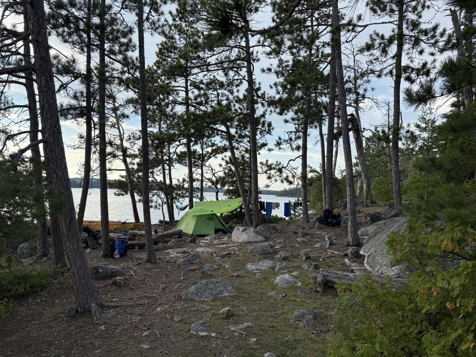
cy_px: 178
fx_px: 330
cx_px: 238
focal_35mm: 24
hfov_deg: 71.6
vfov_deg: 56.8
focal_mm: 6.76
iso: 80
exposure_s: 1/1901
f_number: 1.78
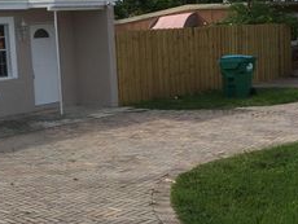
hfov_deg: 29.6
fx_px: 543
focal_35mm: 63
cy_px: 115
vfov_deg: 23.3
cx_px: 38
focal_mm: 4.15
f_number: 2.2
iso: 32
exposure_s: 1/3049
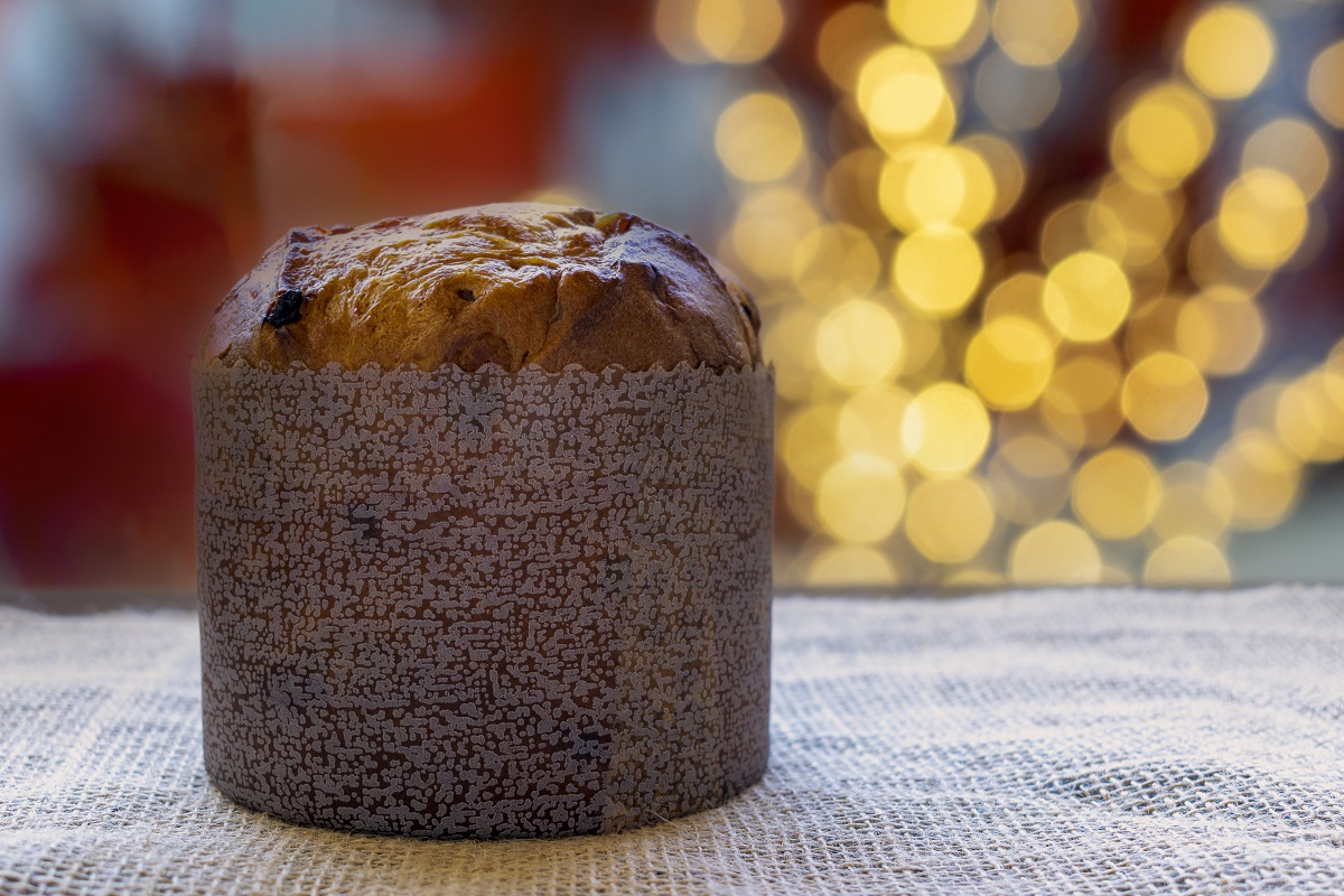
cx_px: 672
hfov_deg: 41.1
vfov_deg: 28.1
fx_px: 1792
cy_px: 448
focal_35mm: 48
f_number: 4.5
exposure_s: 1/1.25
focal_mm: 32
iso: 100
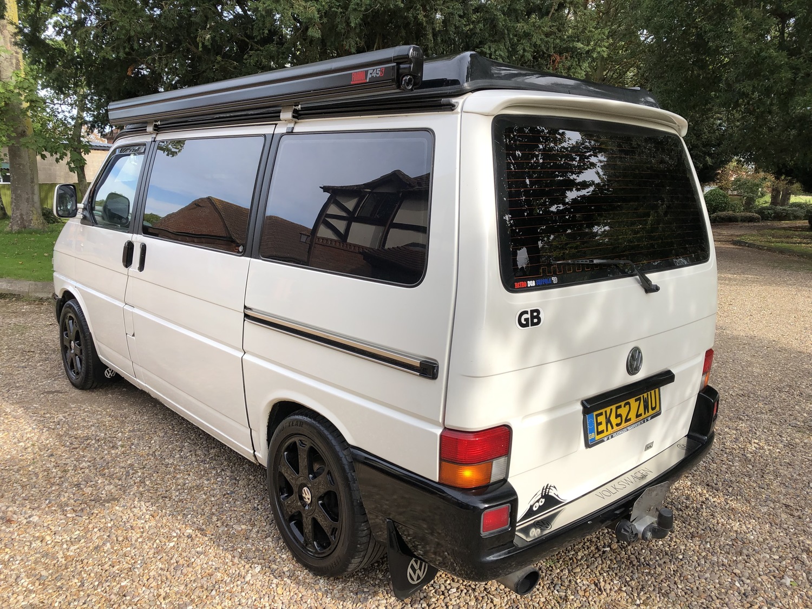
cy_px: 304
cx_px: 406
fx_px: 657
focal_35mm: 28
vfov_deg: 49.7
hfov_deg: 63.4
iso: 20
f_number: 1.8
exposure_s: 1/615
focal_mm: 3.99
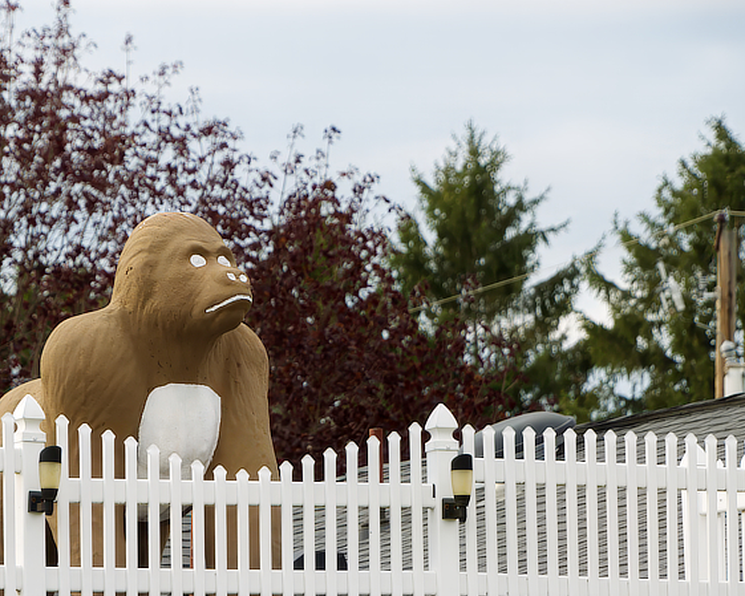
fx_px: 8774
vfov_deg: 3.9
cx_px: 185
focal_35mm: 398
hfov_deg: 4.9
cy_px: 421
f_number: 9
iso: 400
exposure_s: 1/250
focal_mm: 155
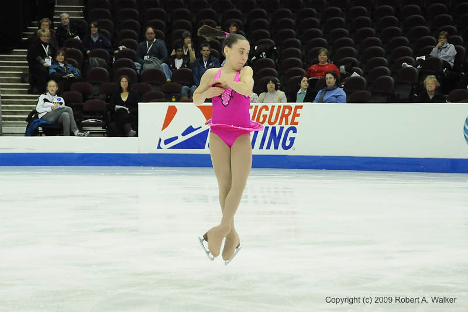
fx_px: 1852
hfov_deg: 14.4
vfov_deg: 9.6
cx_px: 234
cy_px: 156
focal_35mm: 142
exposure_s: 1/800
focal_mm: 95
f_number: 5.6
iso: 3200
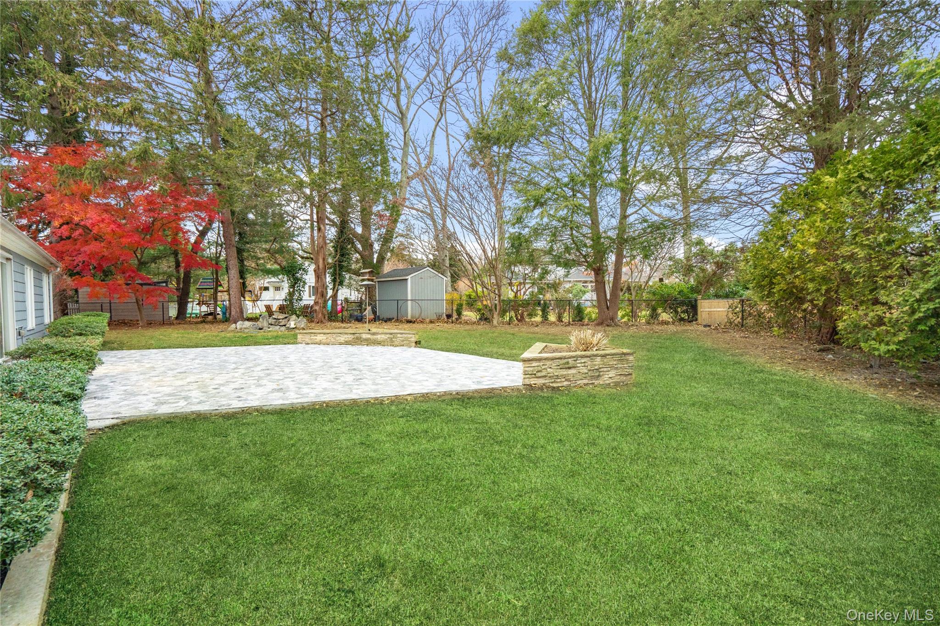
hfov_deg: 96.7
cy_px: 313
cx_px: 470
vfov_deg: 73.7
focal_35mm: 16
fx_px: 418
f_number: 5.6
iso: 800
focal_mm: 16
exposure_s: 1/200
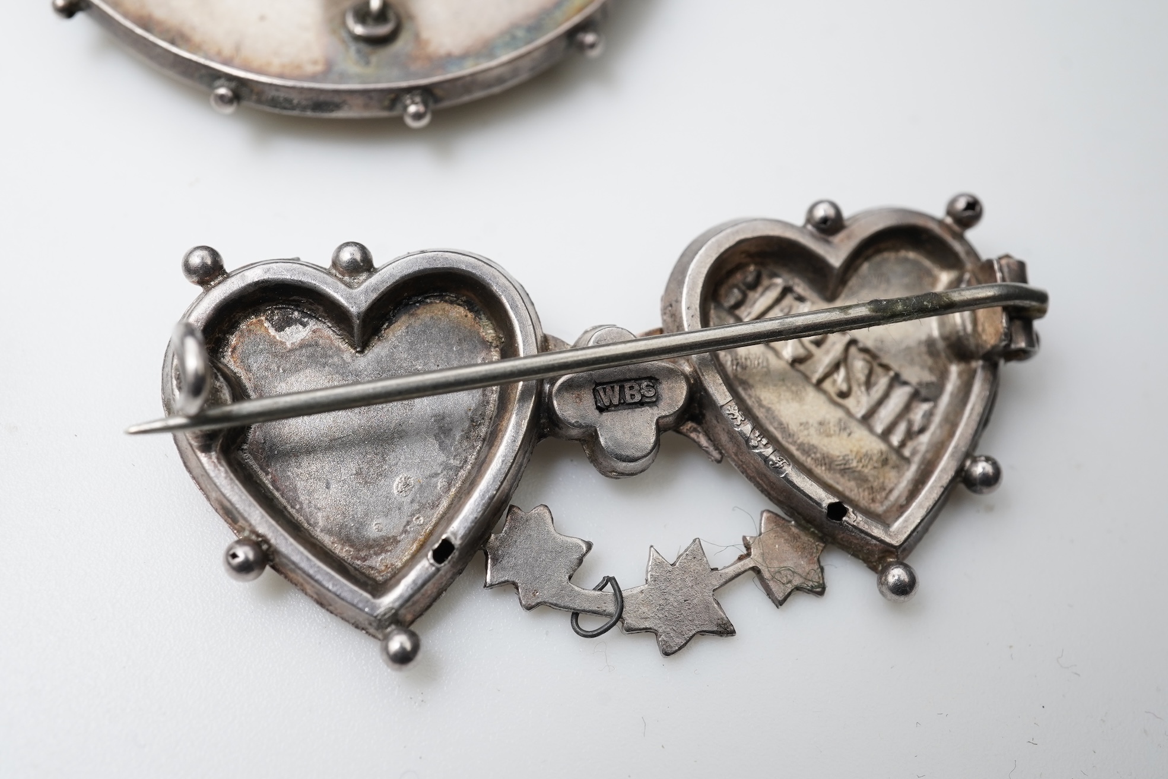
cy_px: 390
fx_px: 1460
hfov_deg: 43.6
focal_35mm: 45
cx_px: 584
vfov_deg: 29.9
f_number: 16
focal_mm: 30
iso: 500
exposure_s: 1/125
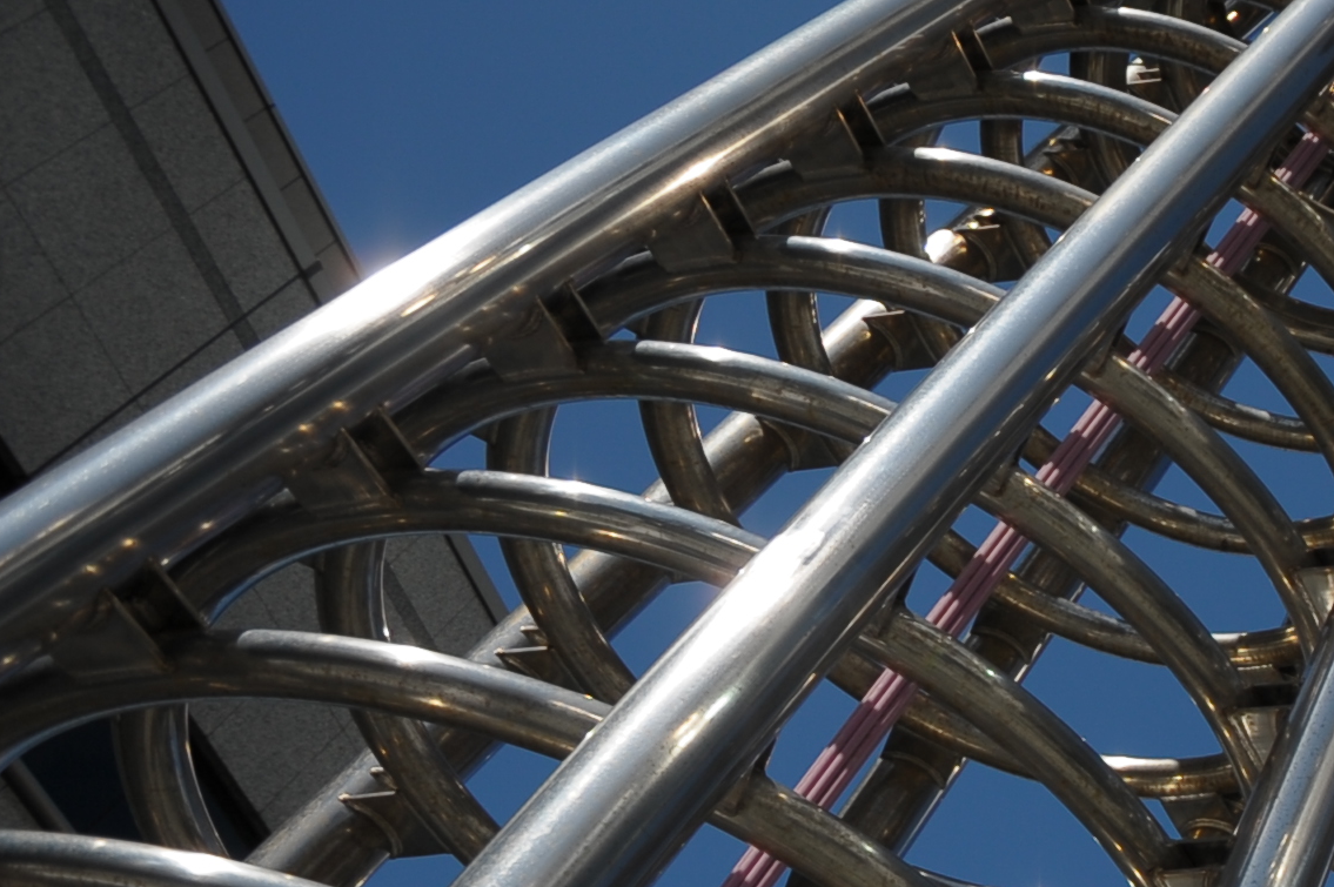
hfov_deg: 21.0
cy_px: 1194
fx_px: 2222
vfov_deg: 20.4
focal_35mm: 60
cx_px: 2467
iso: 200
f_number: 4
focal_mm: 16
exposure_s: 1/3200
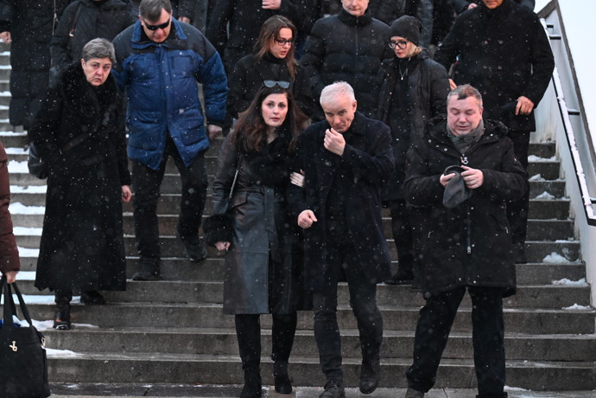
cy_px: 199
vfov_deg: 8.3
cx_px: 298
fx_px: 2731
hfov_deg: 12.5
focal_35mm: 165
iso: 8000
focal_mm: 165
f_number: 4
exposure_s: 1/320
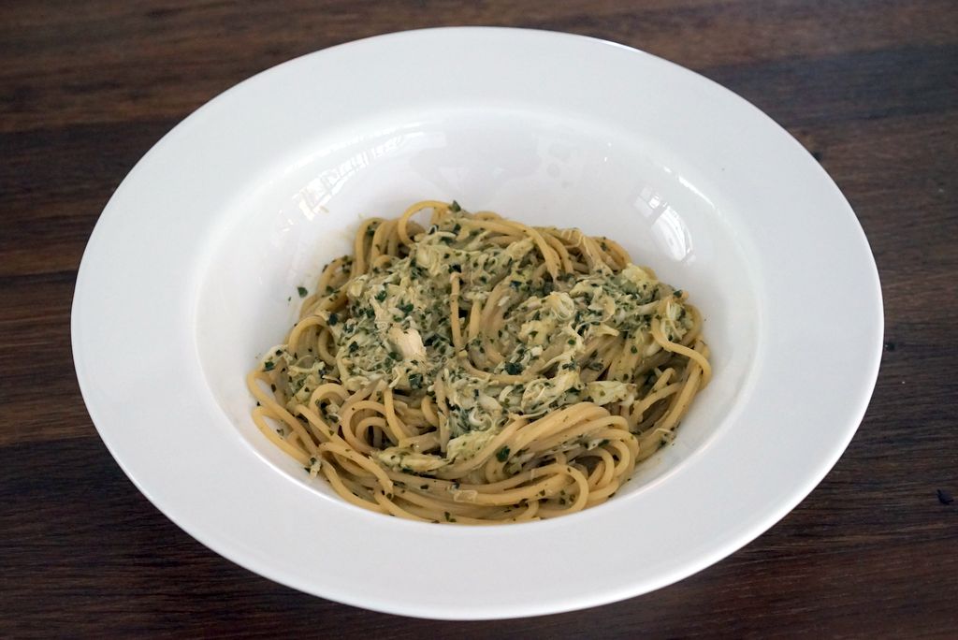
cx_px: 479
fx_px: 1464
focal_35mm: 55
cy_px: 320
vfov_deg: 24.7
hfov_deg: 36.2
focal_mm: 55
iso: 3200
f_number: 5.6
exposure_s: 1/60
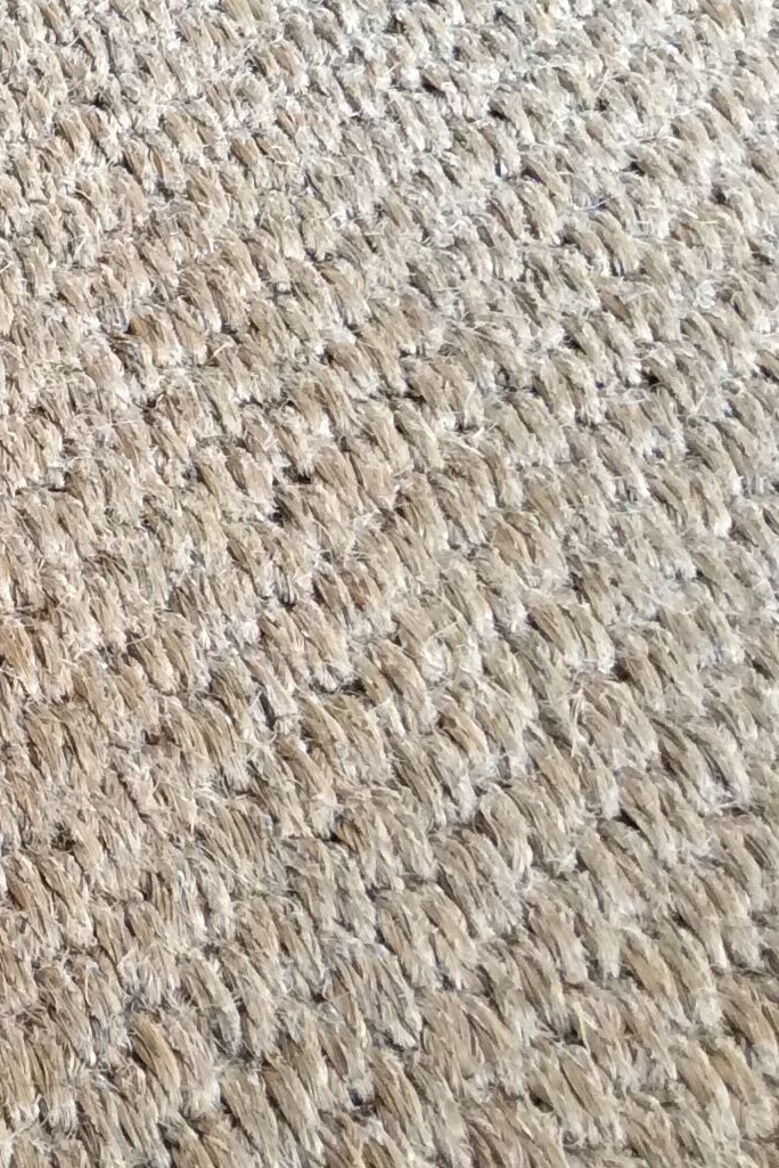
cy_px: 411
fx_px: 2724
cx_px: -651
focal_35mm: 84
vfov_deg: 24.1
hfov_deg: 14.3
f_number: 2.4
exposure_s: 1/25
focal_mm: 3.3
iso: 80
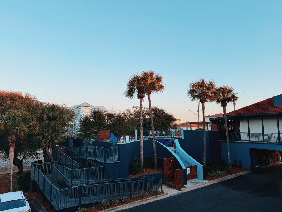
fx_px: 196
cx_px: 141
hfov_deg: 71.6
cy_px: 106
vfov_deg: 56.8
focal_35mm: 24
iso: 80
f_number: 1.78
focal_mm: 6.76
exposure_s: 1/612
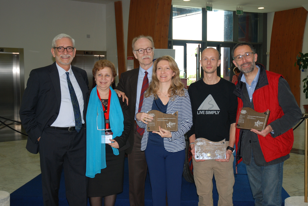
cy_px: 103
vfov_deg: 26.6
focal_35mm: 51
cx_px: 154
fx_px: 437
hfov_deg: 38.8
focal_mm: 34
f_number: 4.2
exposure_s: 1/60
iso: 280
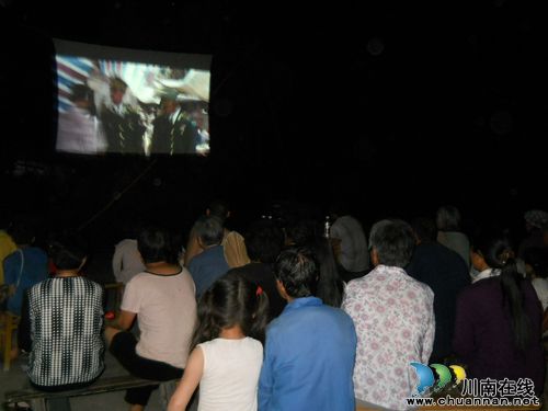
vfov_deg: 35.1
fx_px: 649
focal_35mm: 41
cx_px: 274
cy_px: 206
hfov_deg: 45.8
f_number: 3.1
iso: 400
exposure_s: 1/4
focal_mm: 6.72
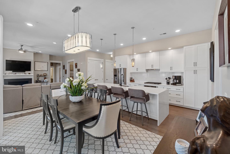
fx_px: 96
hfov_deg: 100.4
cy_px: 77
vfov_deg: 77.3
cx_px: 115
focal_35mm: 15
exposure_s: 1/5
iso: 200
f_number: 8
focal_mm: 10
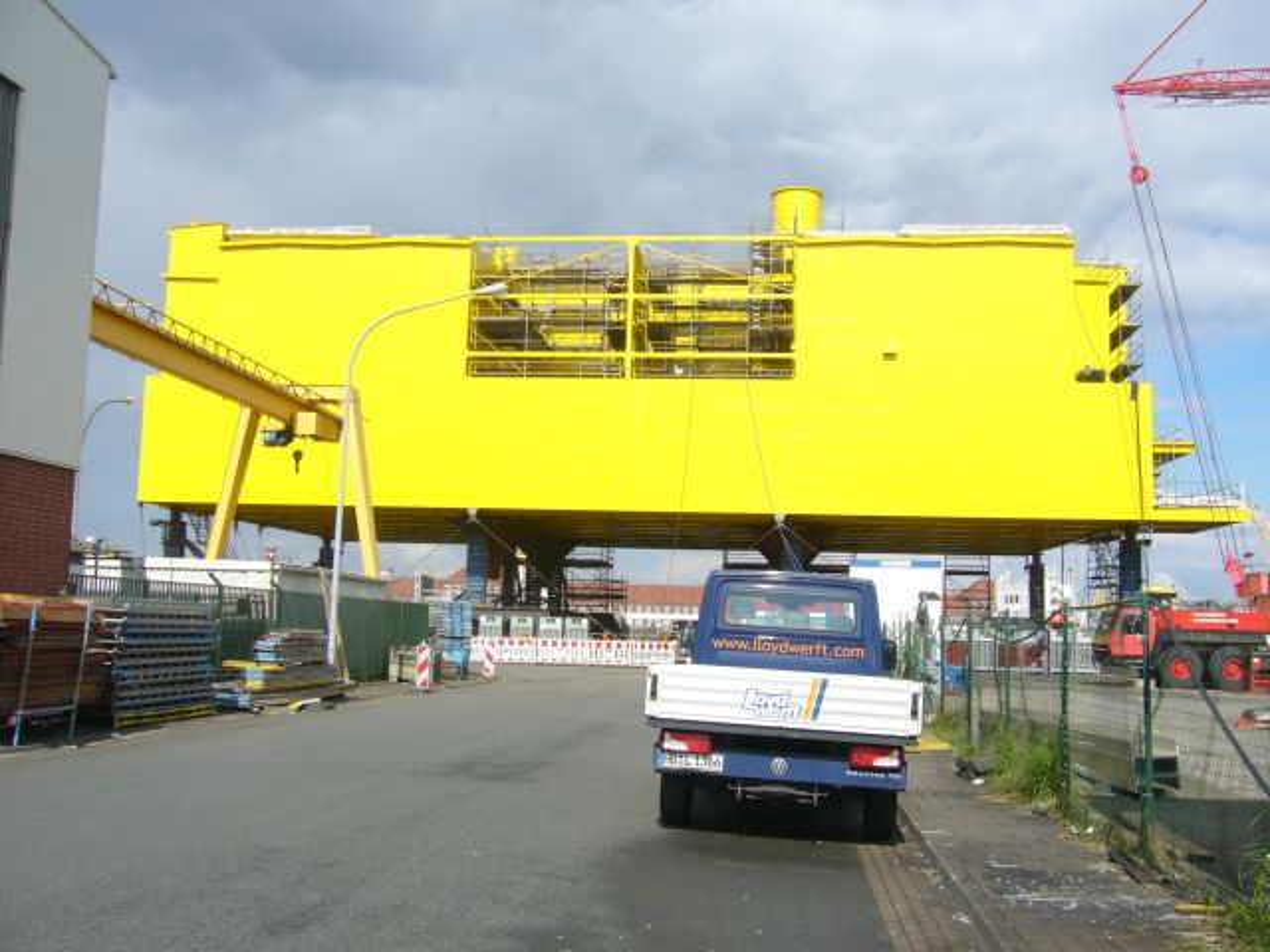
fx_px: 1284
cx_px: 635
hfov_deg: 52.6
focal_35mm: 35
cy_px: 476
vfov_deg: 40.7
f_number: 5.6
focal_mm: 5.8
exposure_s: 1/320
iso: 80
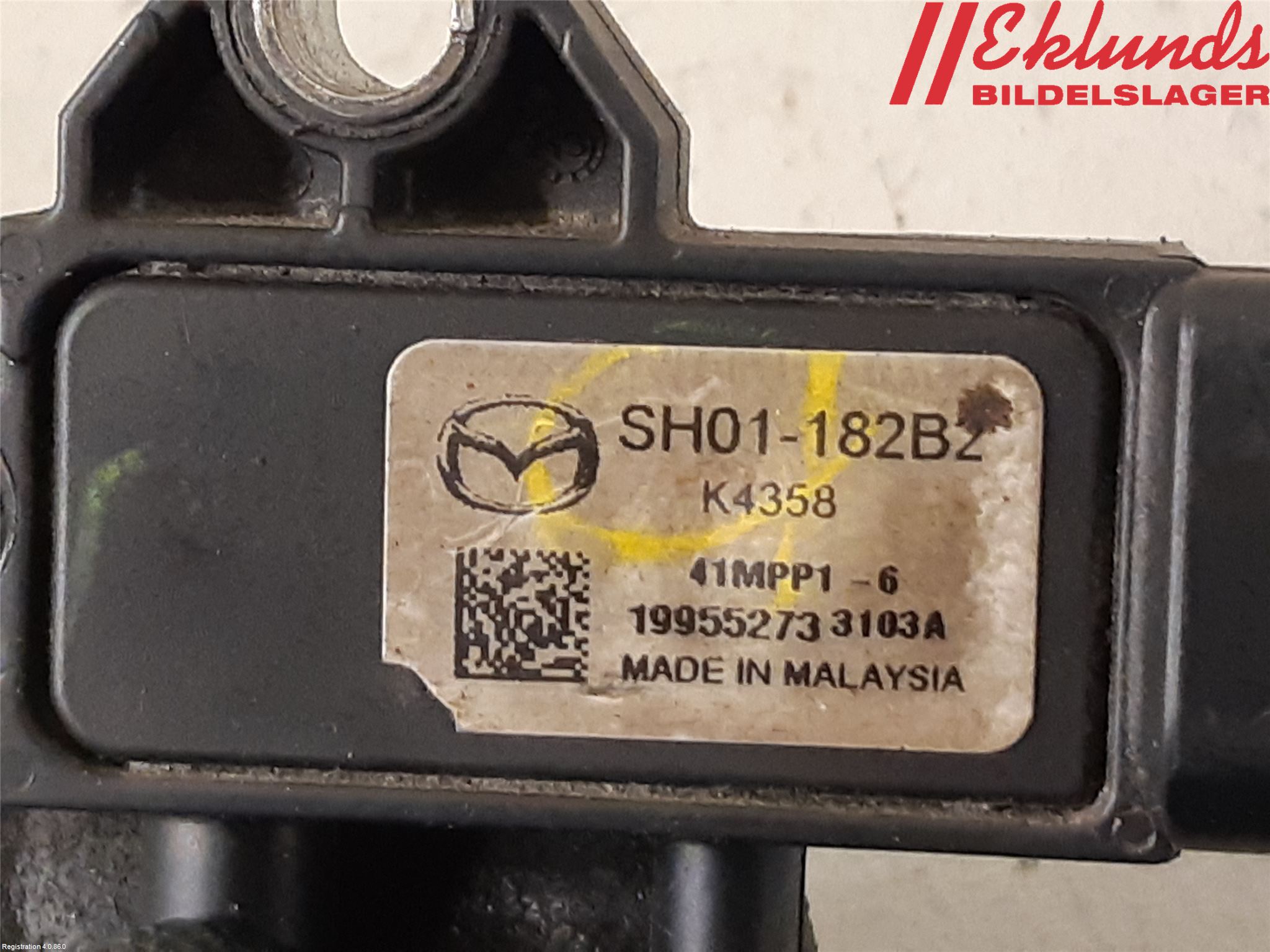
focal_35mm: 26
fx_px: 954
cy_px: 476
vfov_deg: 53.1
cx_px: 635
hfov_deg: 67.3
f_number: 1.7
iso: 250
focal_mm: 3.93
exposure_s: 1/25
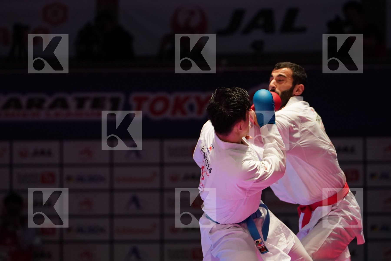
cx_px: 196
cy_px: 130
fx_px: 2454
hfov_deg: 9.1
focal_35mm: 226
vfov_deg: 6.1
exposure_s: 1/1000
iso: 2500
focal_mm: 151
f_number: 2.8
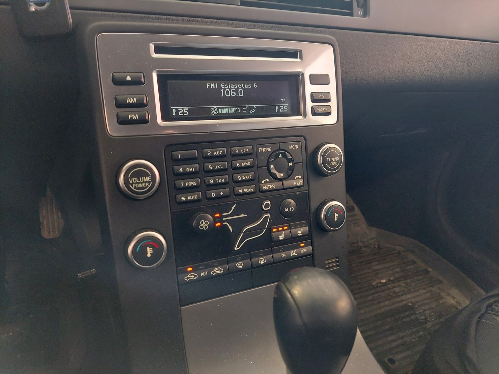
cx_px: 250
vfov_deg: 54.9
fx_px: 360
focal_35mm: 25
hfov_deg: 69.4
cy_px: 187
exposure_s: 1/50
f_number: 1.8
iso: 500
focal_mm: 5.23
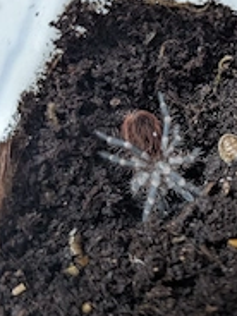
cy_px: 158
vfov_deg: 36.8
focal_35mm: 52
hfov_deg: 26.4
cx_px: 244
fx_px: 475
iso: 373
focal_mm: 6.9
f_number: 1.68
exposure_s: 1/40
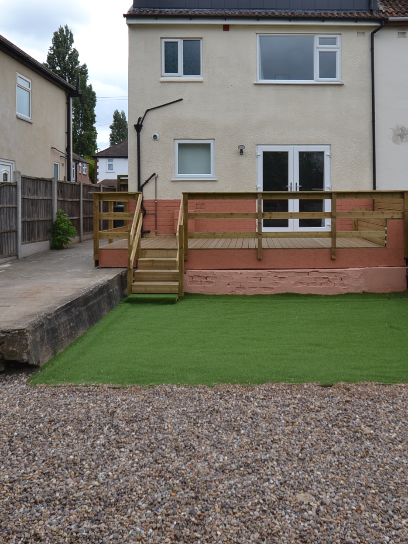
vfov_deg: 56.3
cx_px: 257
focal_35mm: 32
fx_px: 503
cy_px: 214
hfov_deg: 43.8
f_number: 7.1
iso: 100
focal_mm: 12
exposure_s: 1/200
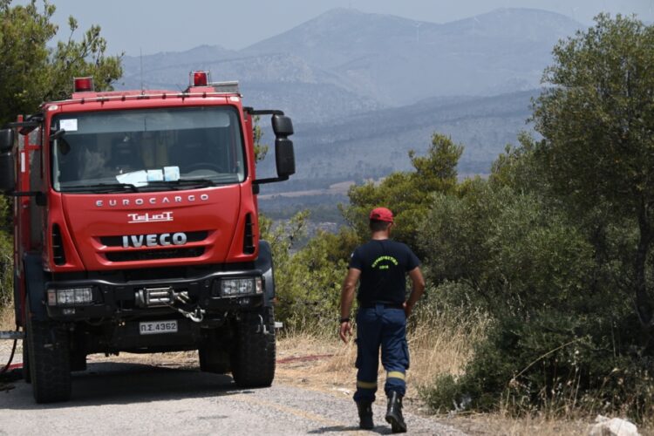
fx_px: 2361
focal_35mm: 130
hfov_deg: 15.8
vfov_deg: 10.5
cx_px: 327
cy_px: 218
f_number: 8
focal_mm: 130
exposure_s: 1/800
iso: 200
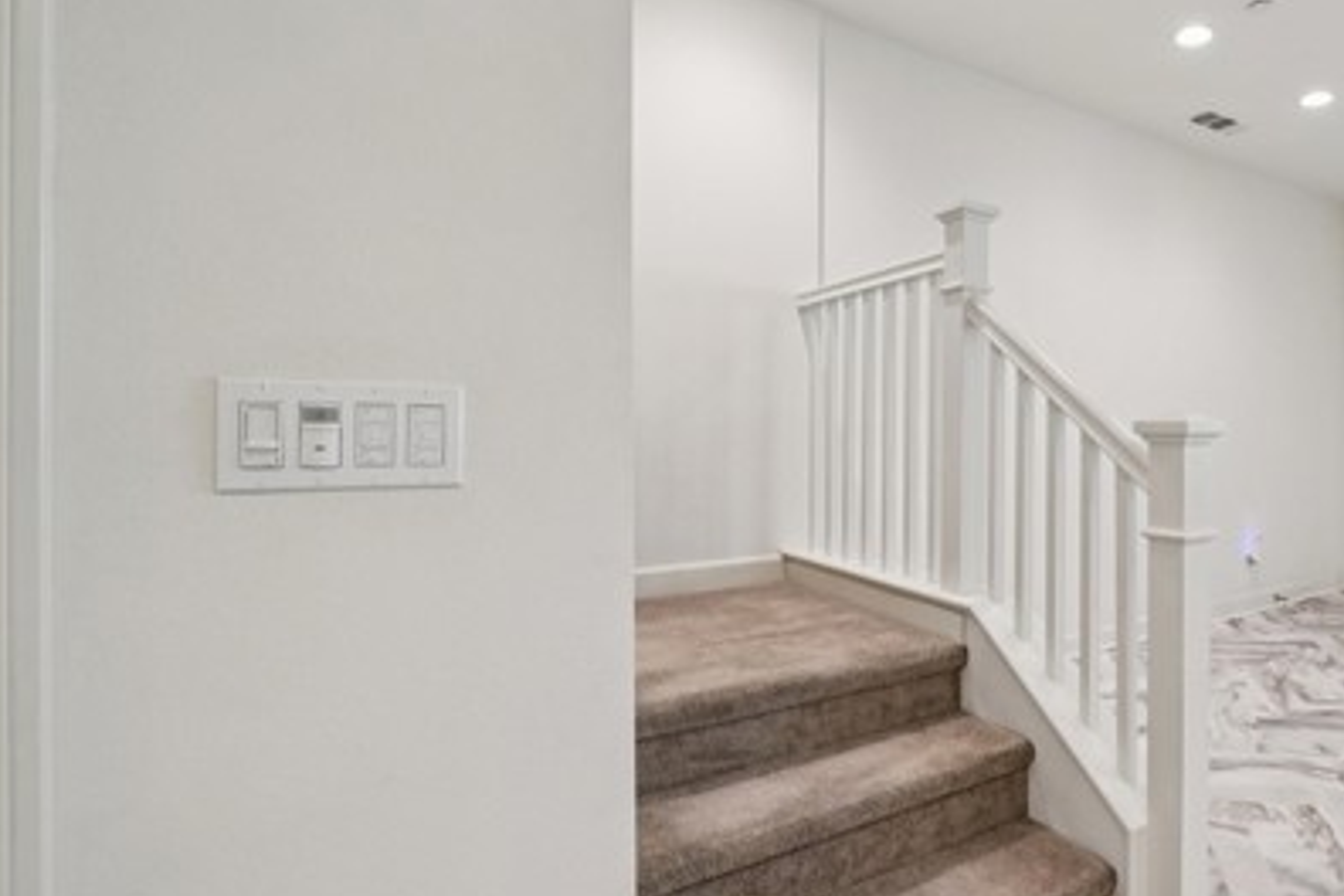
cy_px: 434
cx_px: 994
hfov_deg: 75.8
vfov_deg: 59.5
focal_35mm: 21
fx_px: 784
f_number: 9
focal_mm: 13
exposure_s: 1/15
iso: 400
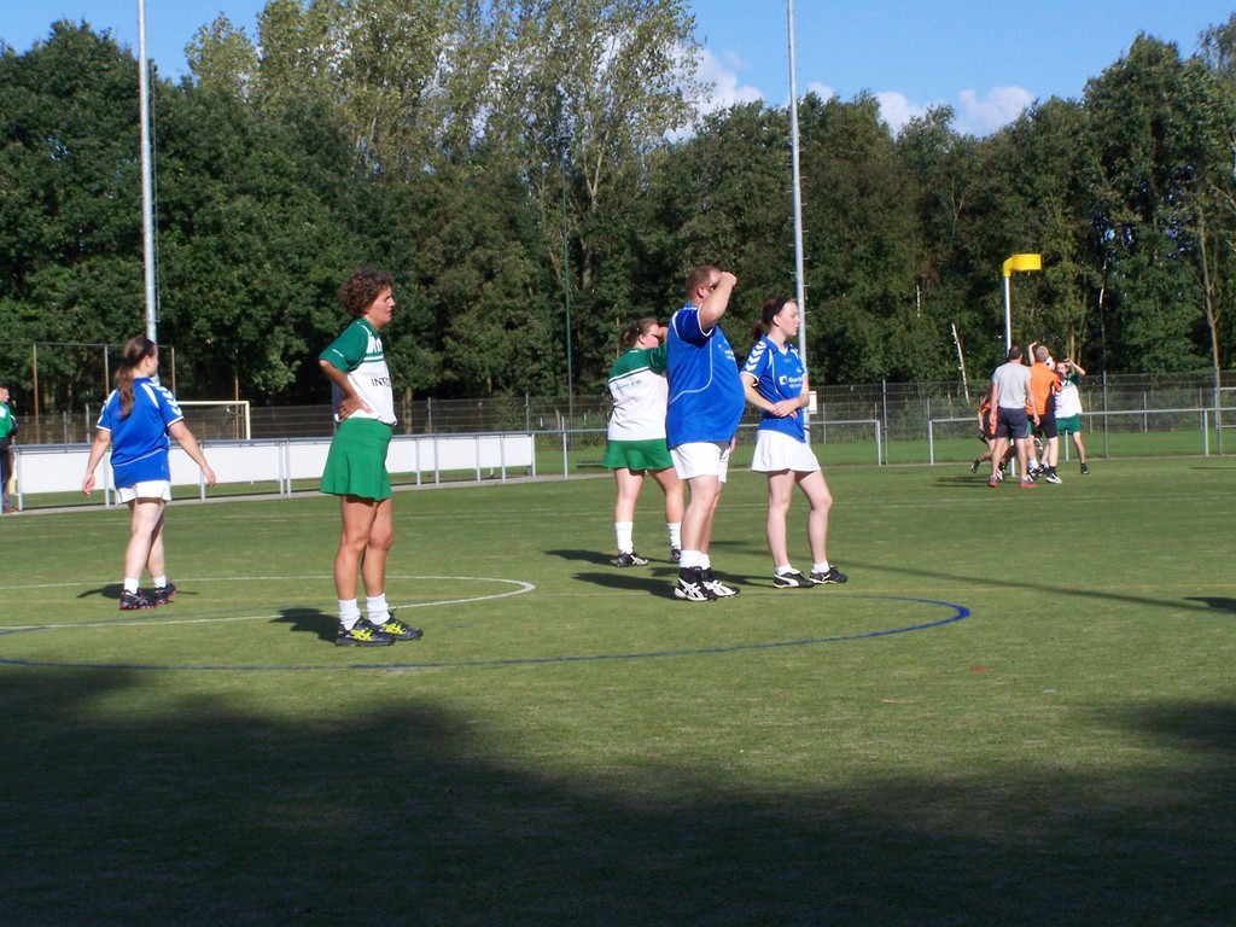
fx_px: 2928
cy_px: 464
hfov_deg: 23.8
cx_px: 618
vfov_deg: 18.0
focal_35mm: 82
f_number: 4.5
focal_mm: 13.7
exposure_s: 1/1000
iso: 160
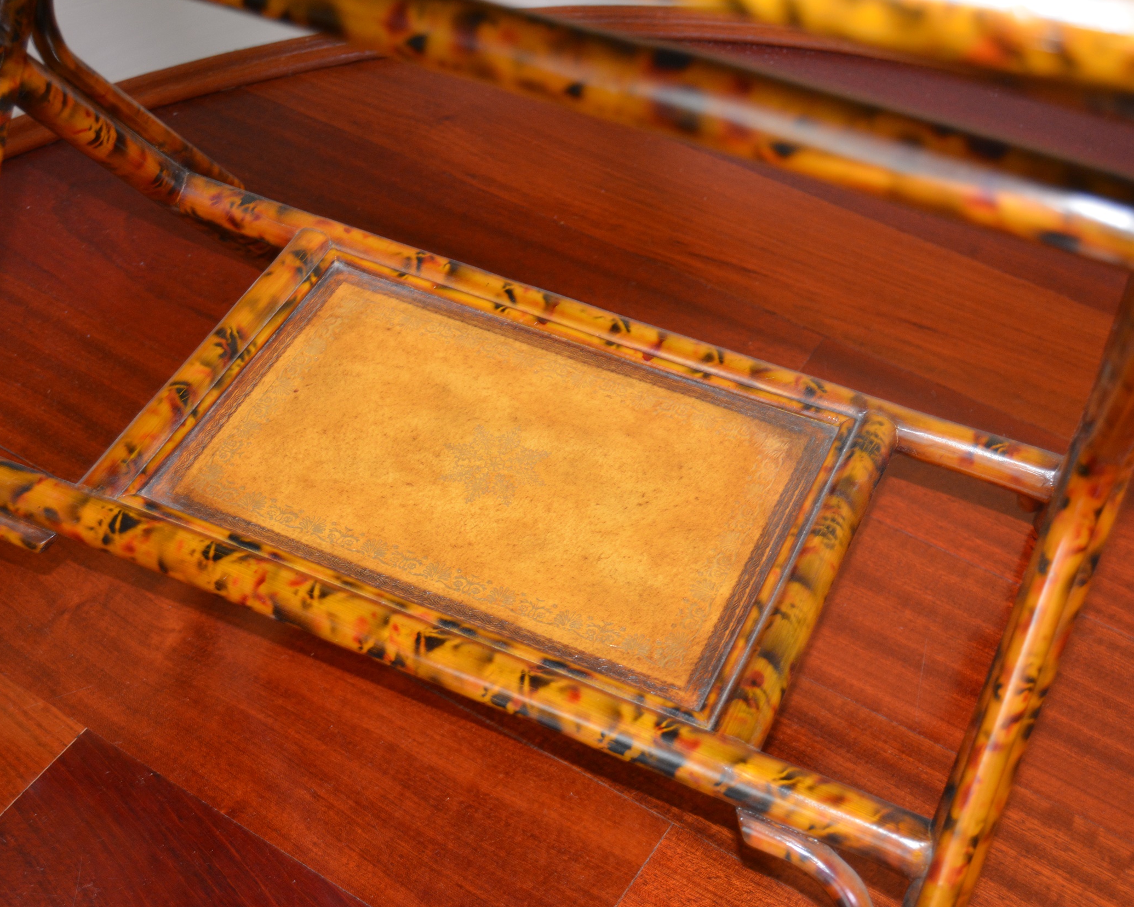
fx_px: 1712
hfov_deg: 36.6
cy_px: 451
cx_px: 530
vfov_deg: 29.7
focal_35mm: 51
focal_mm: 30
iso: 800
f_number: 4.2
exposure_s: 1/60
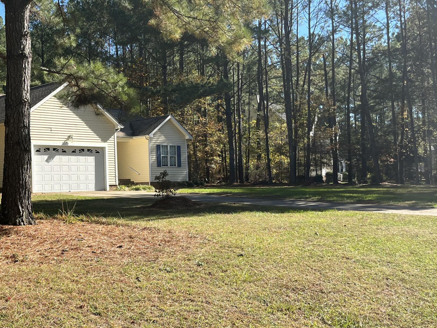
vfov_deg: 30.3
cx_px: 72
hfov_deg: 37.8
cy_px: 157
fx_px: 606
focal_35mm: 48
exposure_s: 1/1517
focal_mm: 5.1
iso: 50
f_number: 1.6
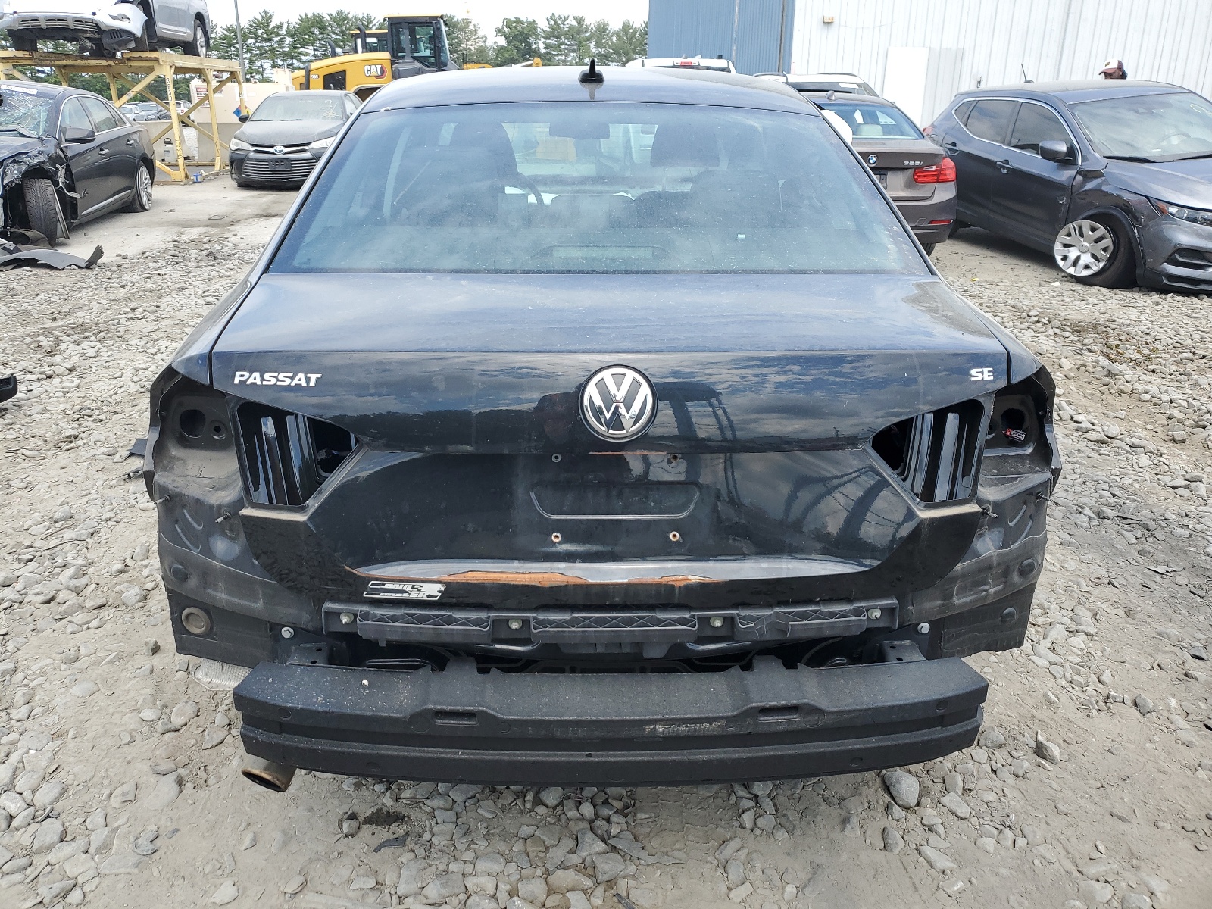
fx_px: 910
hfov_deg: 67.3
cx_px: 606
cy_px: 454
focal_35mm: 26
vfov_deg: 53.1
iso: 50
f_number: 1.5
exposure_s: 1/1111
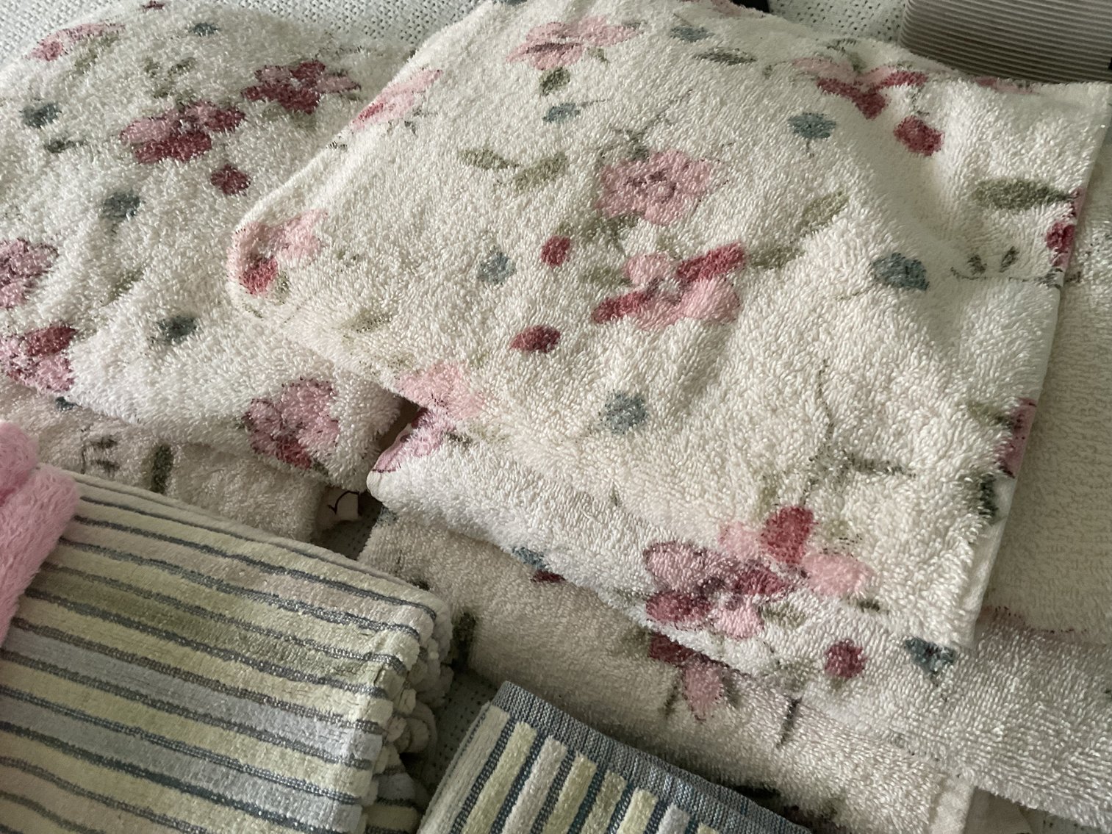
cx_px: 556
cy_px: 417
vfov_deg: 48.2
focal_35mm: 29
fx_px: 932
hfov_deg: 61.7
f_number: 1.8
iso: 125
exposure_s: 1/60
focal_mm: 3
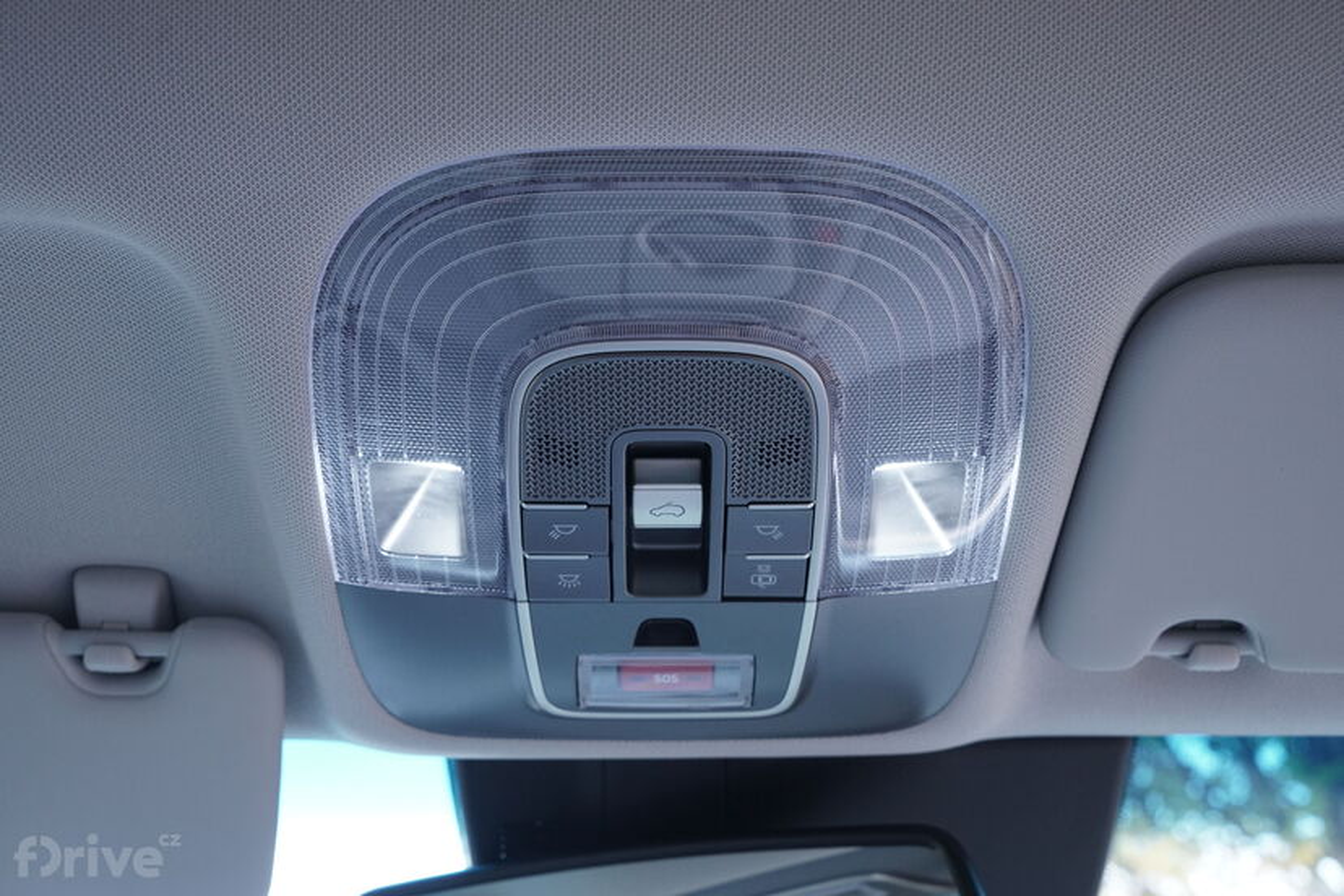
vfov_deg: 31.9
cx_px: 672
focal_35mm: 42
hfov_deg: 46.4
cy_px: 448
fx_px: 1568
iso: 2500
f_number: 7.1
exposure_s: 1/125
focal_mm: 42
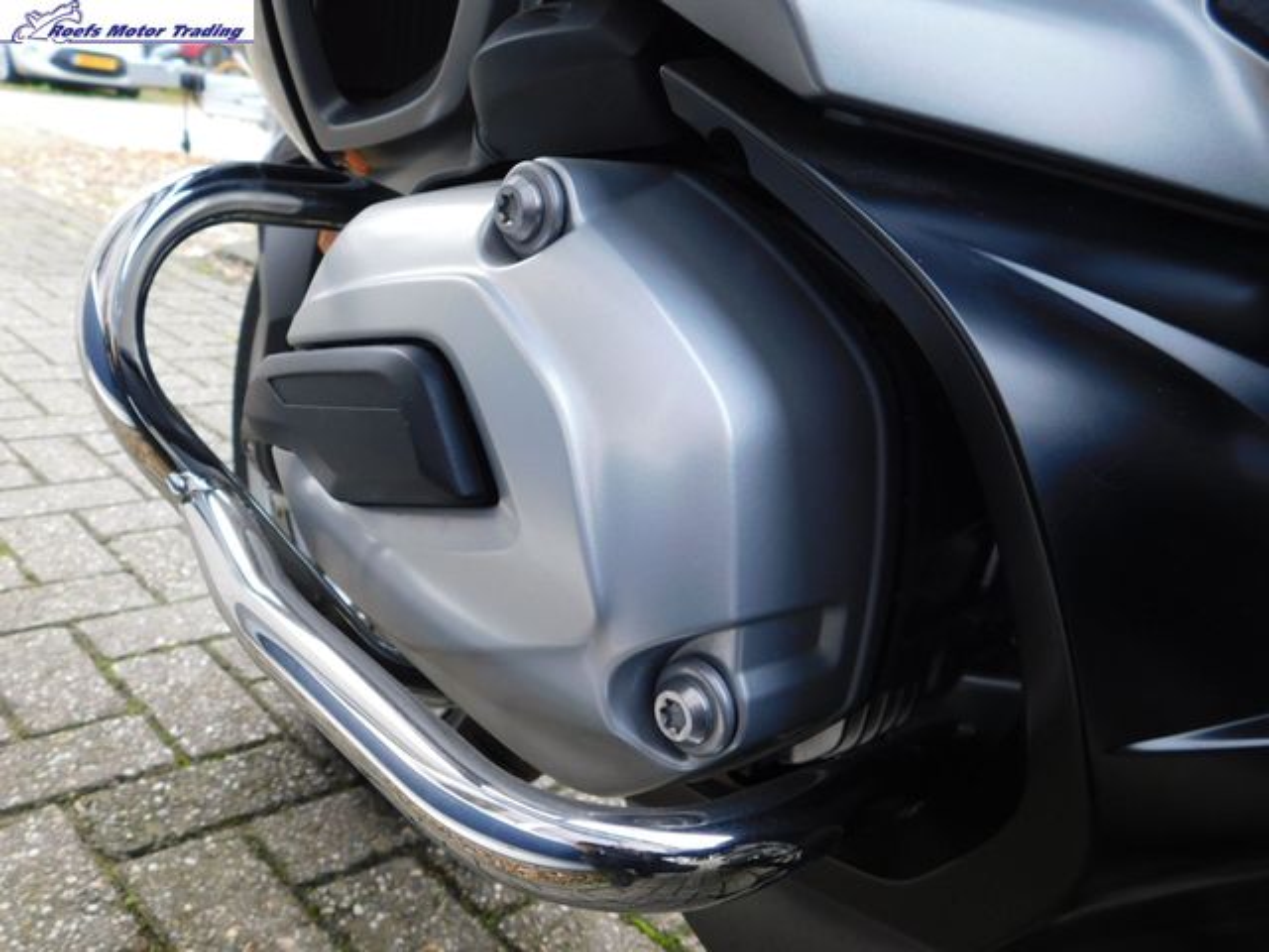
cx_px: 634
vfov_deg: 46.8
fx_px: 1100
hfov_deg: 60.0
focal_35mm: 30
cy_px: 476
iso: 125
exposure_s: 1/40
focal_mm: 5.3
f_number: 3.2
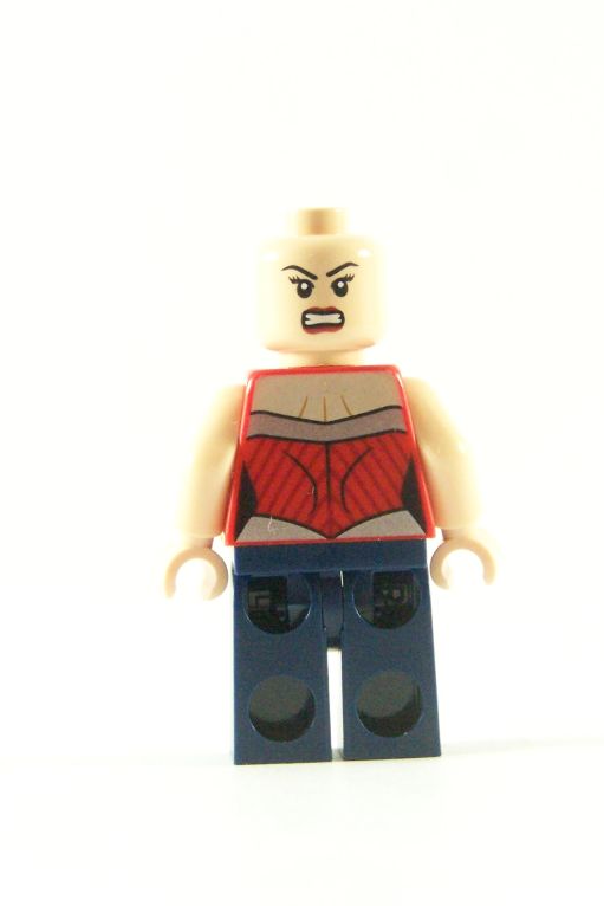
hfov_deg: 9.4
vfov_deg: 14.1
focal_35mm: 146
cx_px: 336
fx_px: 3672
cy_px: 453
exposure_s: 1/60
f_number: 3.6
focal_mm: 17.5
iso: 400
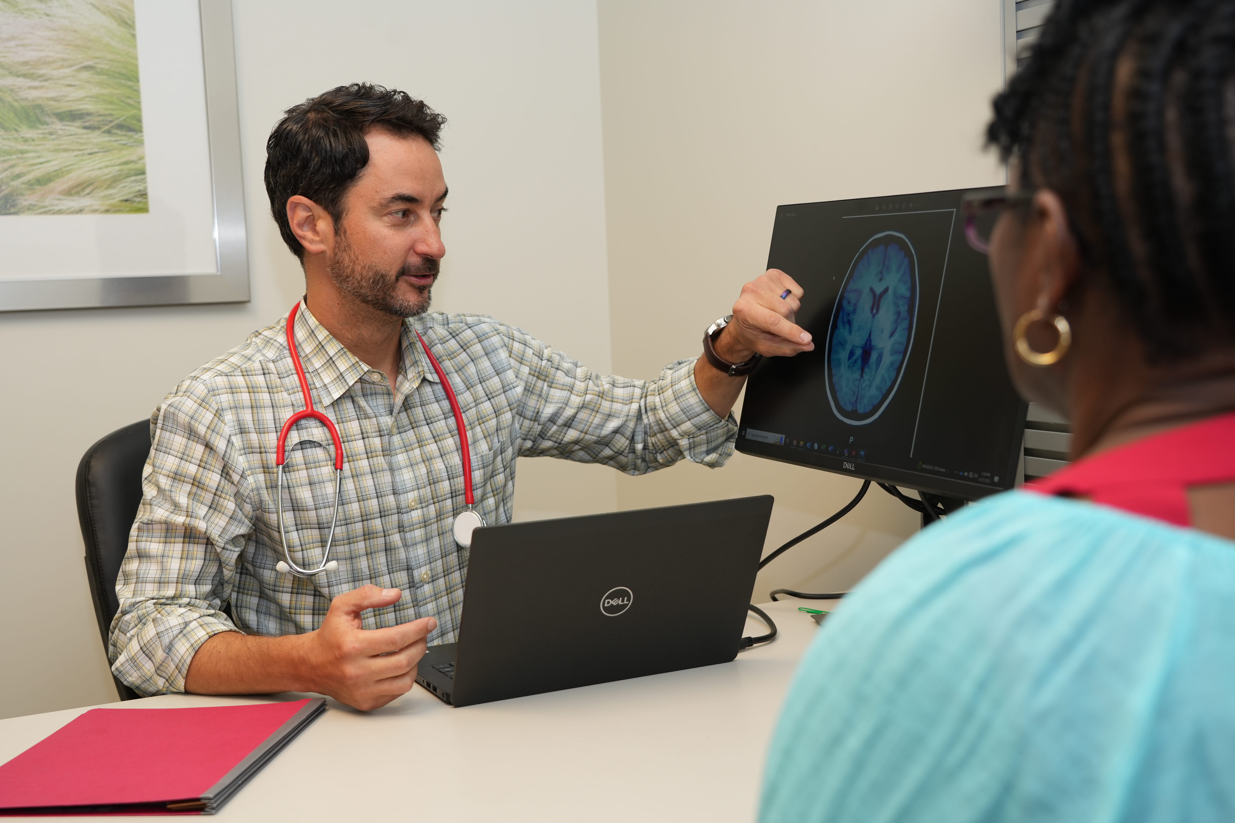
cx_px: 618
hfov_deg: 45.4
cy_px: 412
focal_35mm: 43
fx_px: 1475
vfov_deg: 31.2
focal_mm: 43
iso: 400
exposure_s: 1/100
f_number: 4.5
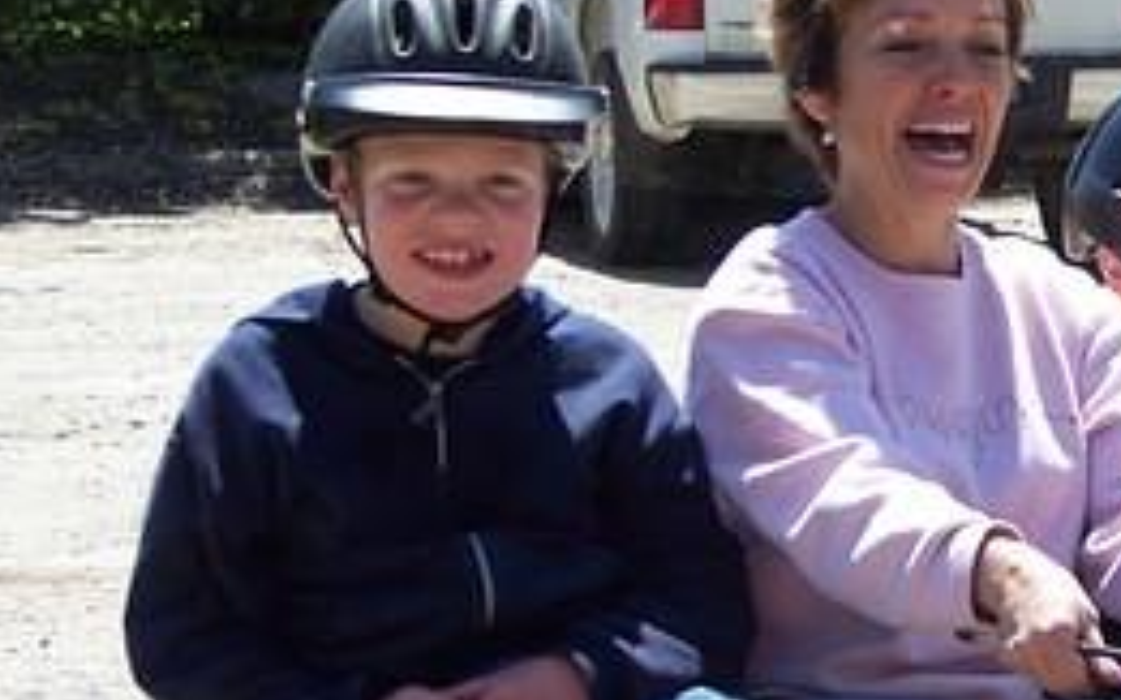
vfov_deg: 5.2
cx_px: 1323
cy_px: 429
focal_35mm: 250
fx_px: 7636
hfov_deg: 8.3
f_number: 3.2
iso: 68
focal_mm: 16.2
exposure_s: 1/640
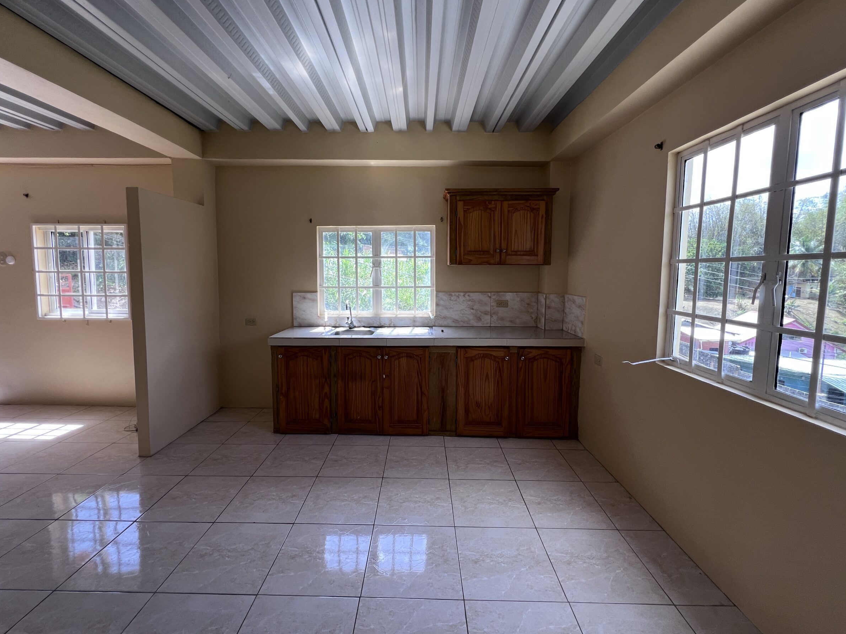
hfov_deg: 102.1
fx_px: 342
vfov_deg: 85.6
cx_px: 418
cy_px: 299
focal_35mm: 14
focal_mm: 1.57
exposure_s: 1/99
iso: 50
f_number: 1.8
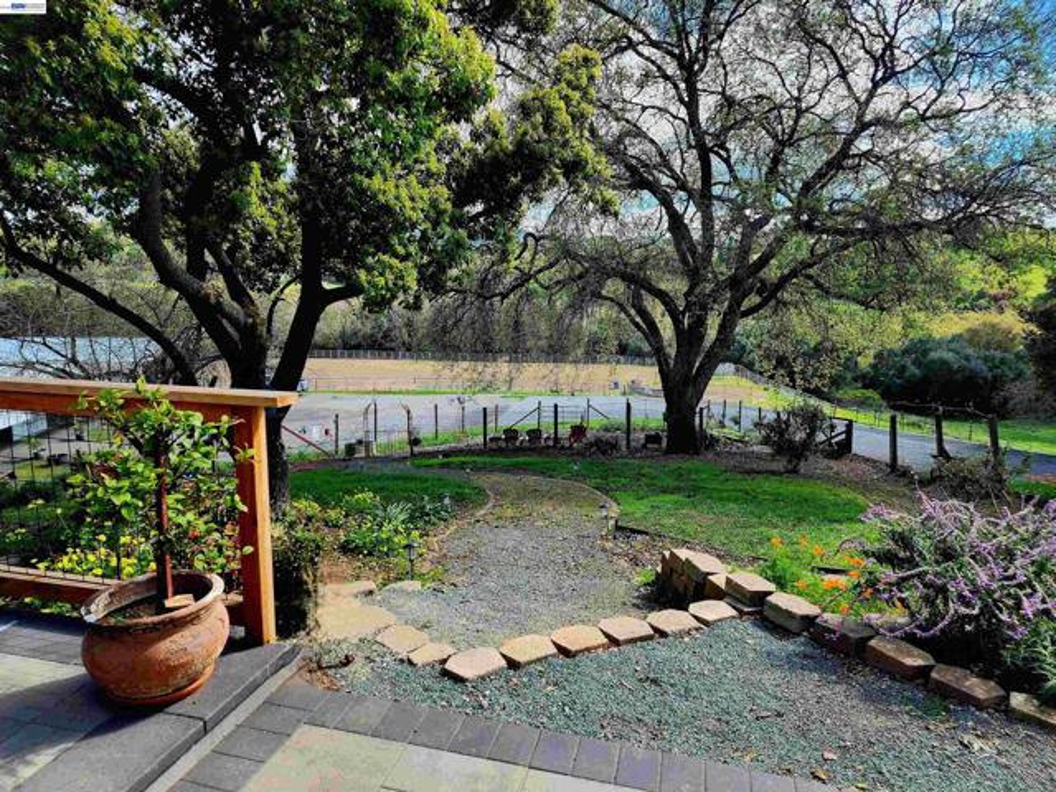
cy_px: 396
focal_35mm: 23
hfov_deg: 73.9
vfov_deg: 58.9
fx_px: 702
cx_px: 528
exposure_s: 1/303
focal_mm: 6.4
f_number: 1.8
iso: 12
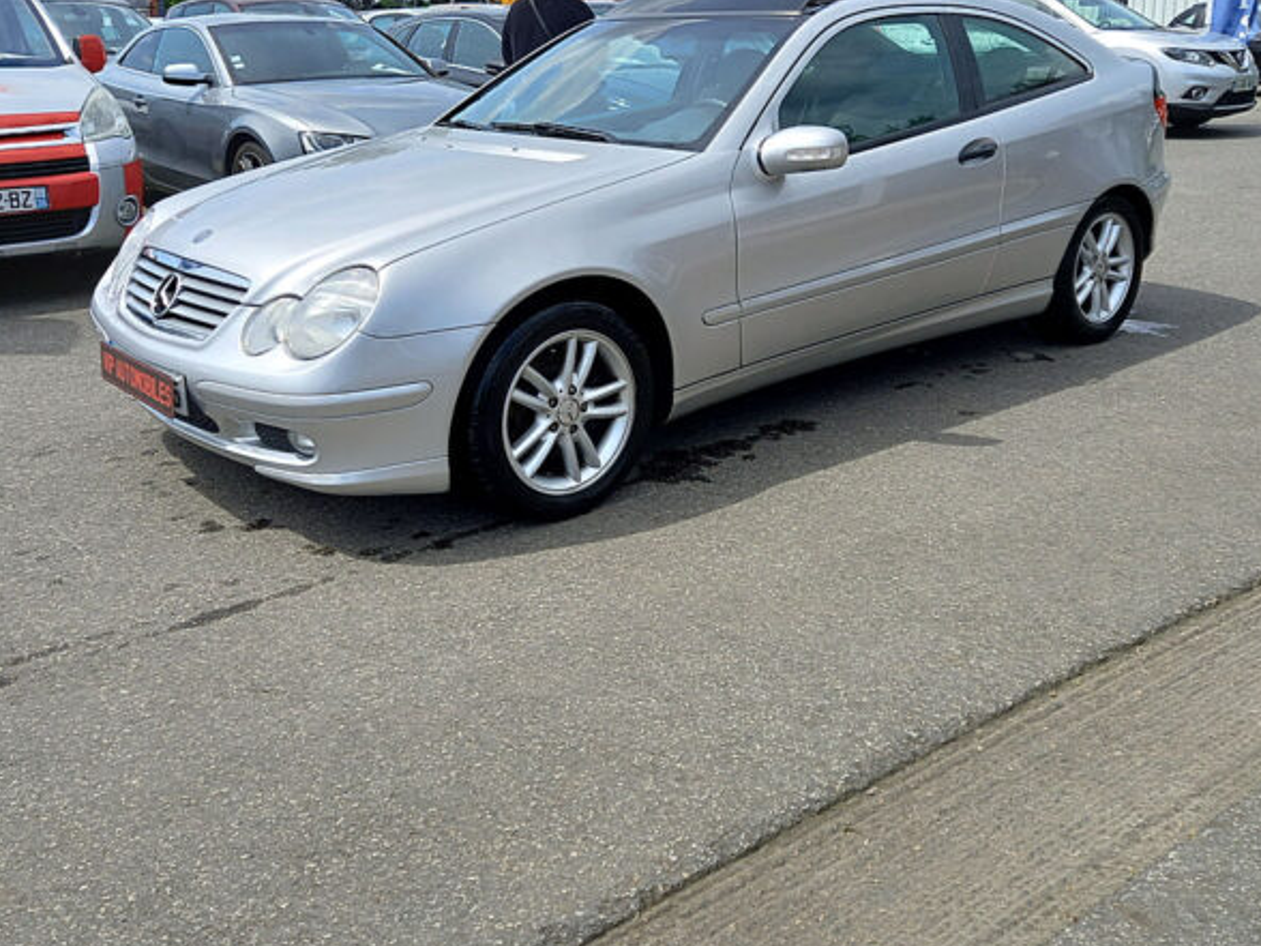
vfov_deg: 41.4
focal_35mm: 34
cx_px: 615
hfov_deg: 54.0
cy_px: 332
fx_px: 1239
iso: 25
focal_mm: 4.6
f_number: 2
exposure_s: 1/641
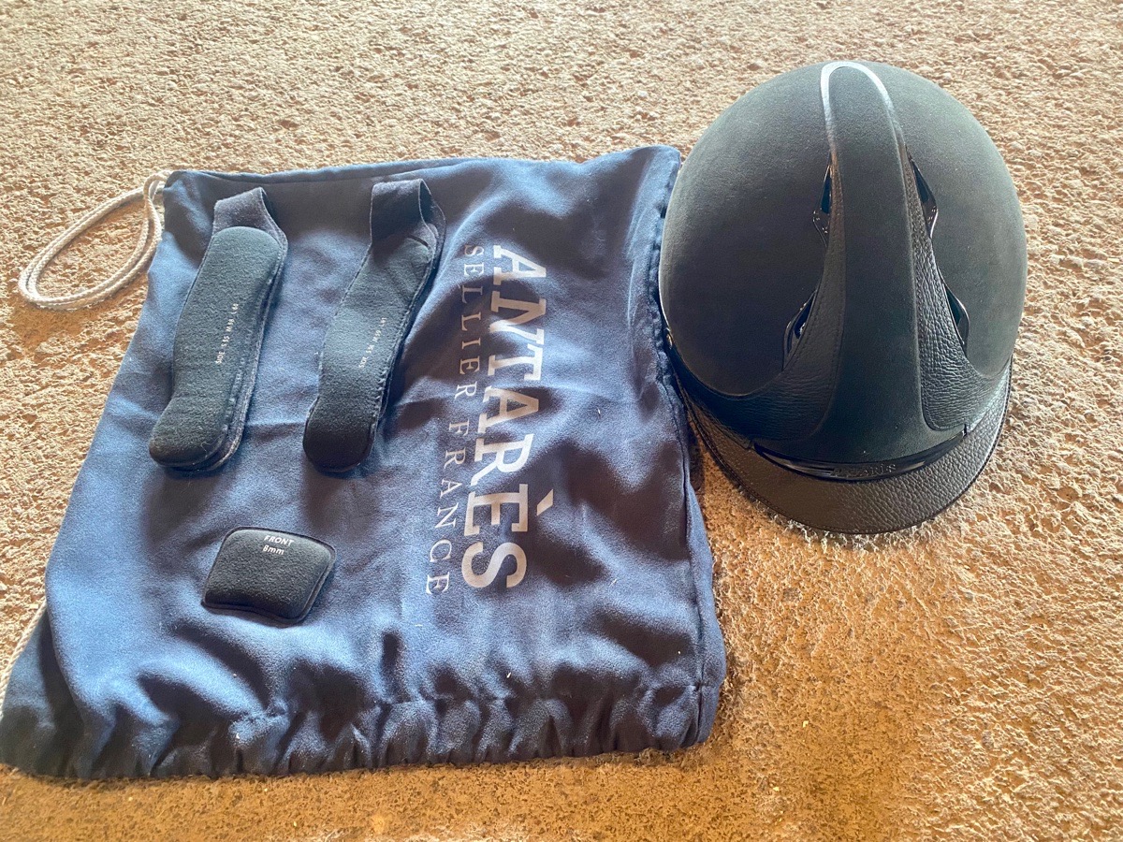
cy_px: 421
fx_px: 843
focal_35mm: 26
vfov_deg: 53.1
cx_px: 562
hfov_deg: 67.3
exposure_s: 1/60
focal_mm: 4.25
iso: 320
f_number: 1.8
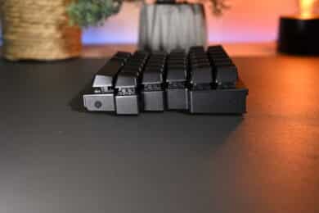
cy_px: 106
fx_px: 408
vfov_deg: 29.2
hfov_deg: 42.7
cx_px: 160
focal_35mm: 46
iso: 220
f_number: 5.6
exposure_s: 1/50
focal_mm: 46
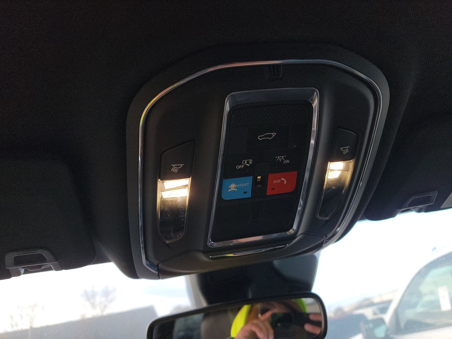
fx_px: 313
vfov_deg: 56.8
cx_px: 226
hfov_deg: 71.6
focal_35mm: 24
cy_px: 170
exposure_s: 1/59
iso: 94
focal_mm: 6.7
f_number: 1.8
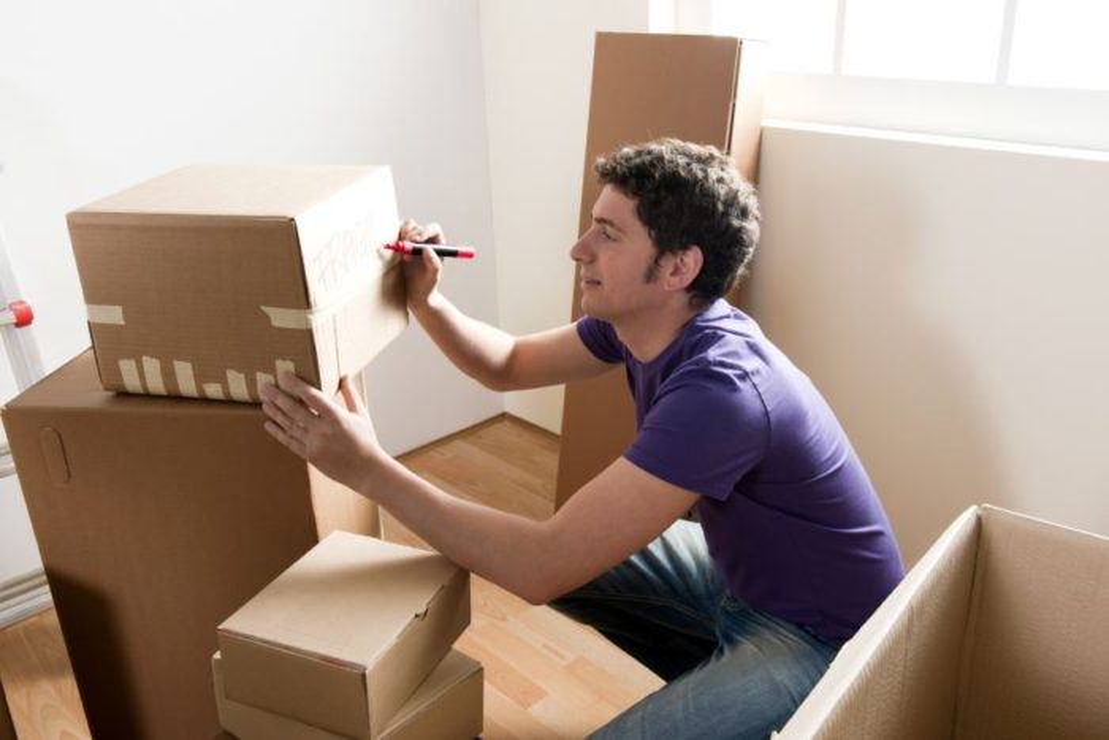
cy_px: 370
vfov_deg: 38.9
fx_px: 1048
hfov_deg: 55.8
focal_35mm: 34
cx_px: 554
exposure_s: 1/100
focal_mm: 34
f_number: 10
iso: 50
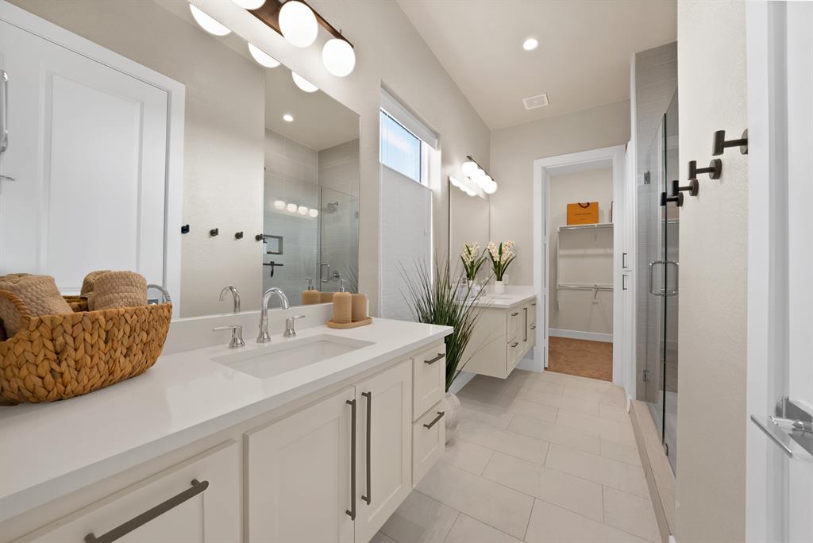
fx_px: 271
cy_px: 272
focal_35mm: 12
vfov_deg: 90.1
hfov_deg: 112.6
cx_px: 406
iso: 640
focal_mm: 12
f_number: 9
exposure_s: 1/6
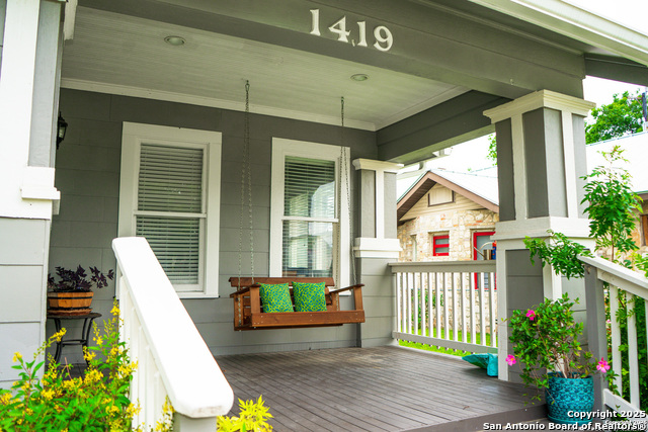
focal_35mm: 28
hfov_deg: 65.5
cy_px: 216
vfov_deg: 46.4
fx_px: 504
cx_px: 324
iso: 100
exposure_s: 1/800
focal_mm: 28
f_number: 3.5
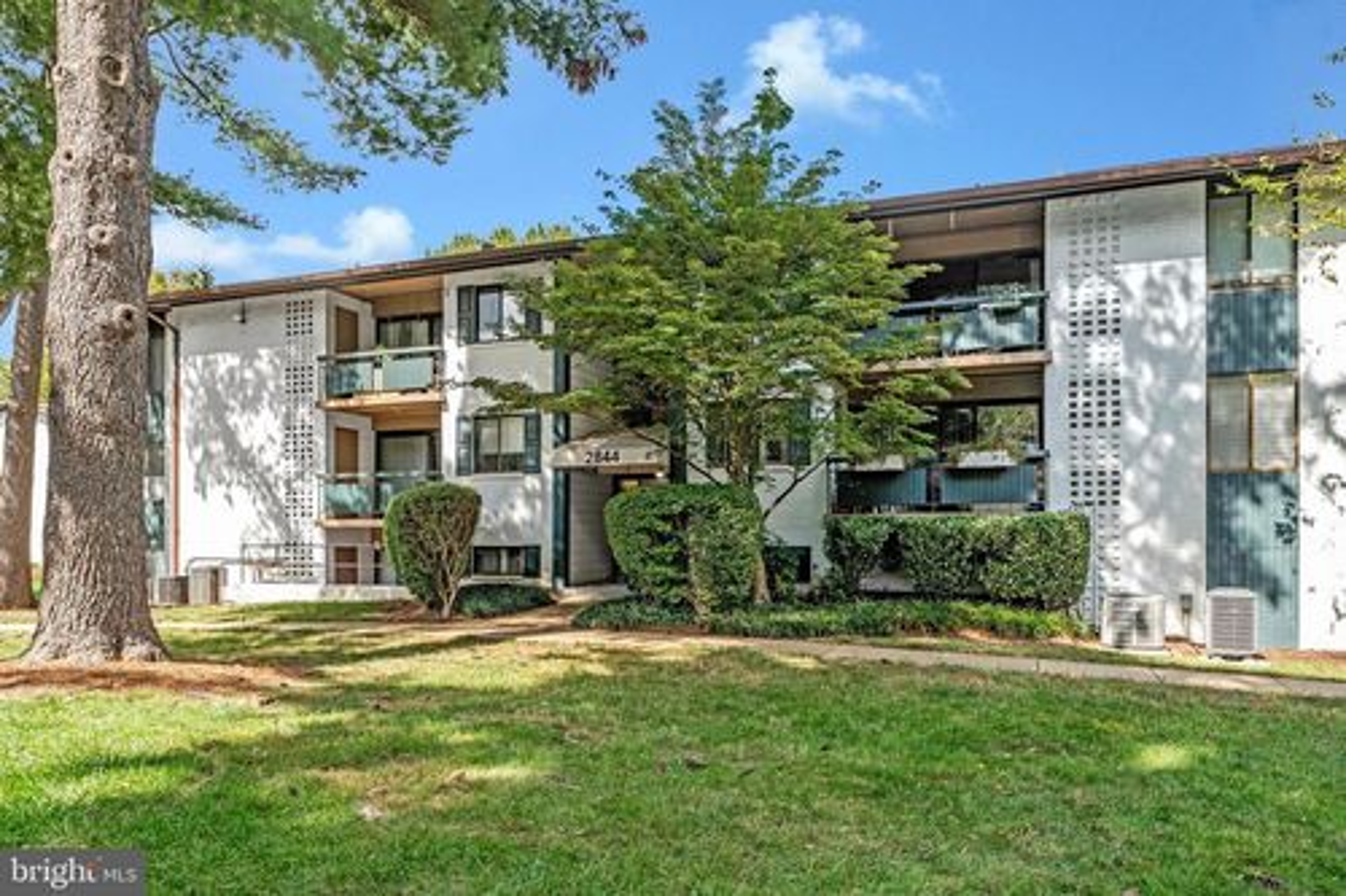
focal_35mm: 24
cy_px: 448
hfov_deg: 73.8
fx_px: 897
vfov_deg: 53.1
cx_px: 673
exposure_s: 1/100
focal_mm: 24
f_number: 8
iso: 100
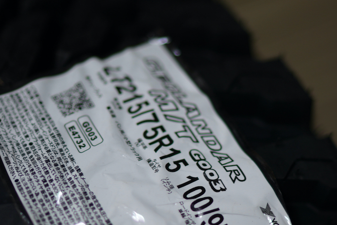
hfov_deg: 27.6
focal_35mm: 73
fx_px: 684
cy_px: 185
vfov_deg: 18.5
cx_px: 213
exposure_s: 1/40
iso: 100
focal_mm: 35
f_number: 1.4
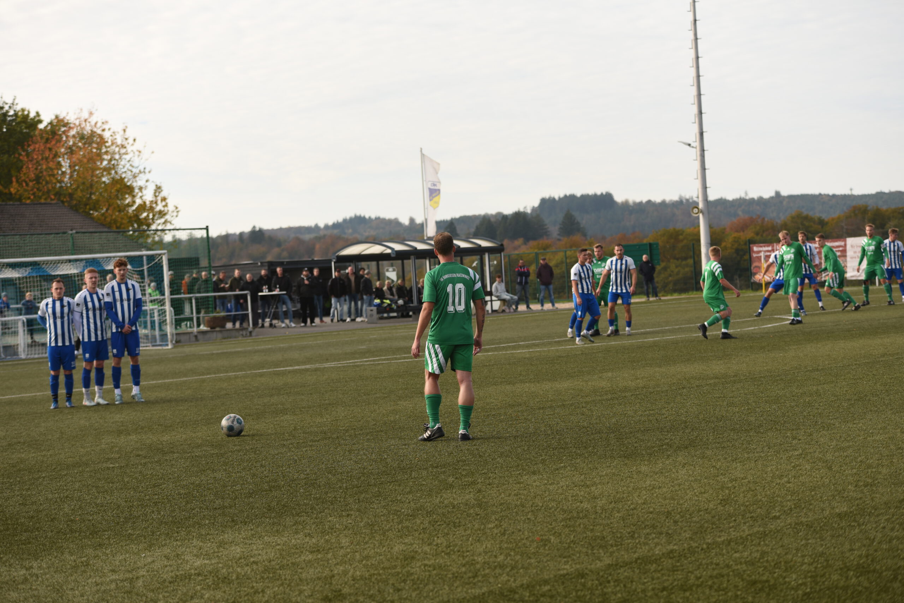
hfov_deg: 23.6
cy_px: 302
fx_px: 2160
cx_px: 452
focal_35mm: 86
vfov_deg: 15.9
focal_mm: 86
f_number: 5
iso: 400
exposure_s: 1/2000
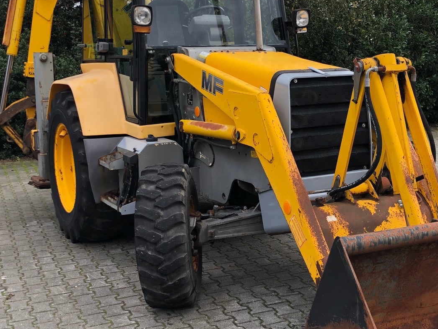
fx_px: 683
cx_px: 268
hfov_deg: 35.4
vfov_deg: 27.0
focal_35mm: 54
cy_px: 154
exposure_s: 1/302
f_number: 1.8
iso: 20
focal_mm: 4
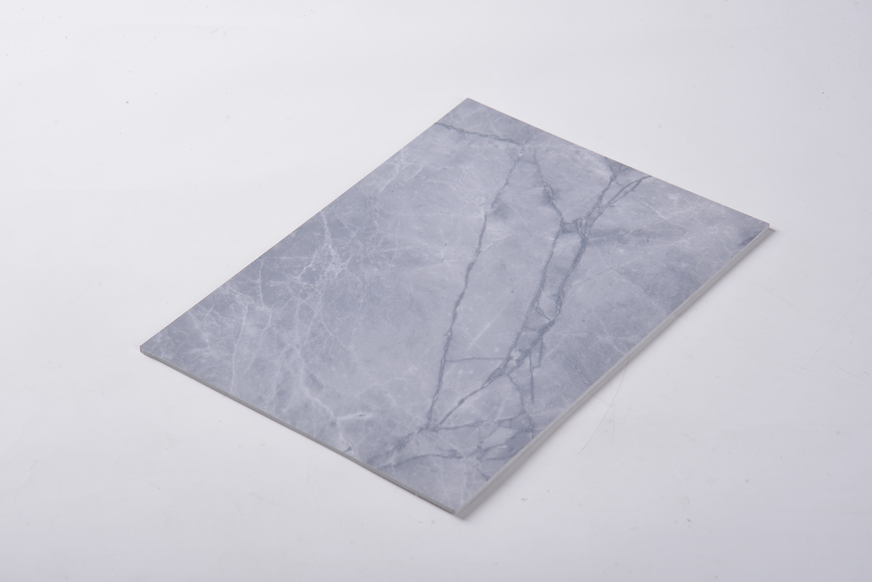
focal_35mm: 112
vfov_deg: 12.2
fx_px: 2714
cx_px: 436
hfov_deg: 18.3
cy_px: 291
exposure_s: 1/125
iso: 200
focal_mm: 112
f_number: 11
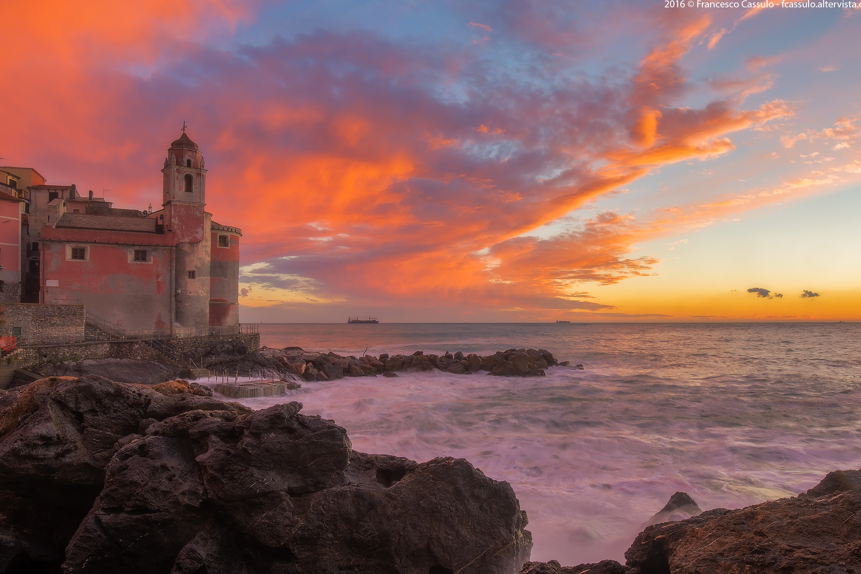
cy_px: 295
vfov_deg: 57.2
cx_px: 426
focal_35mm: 22
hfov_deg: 78.6
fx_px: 526
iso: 100
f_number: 14
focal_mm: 14
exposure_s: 1/6
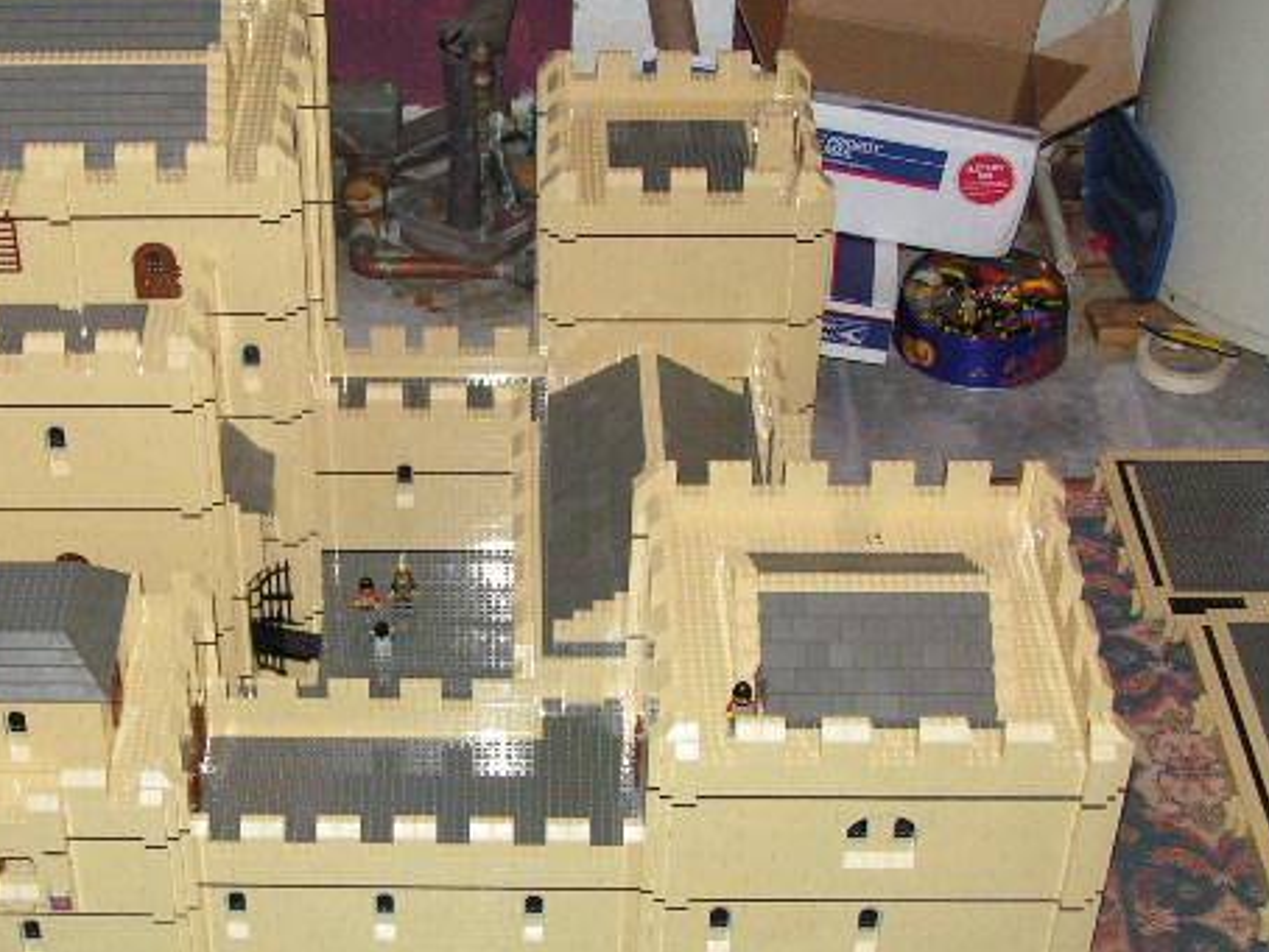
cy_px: 556
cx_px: 414
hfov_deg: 28.0
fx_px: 2531
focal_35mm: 69
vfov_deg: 21.3
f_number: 3.2
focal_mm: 8.2
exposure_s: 1/60
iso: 200
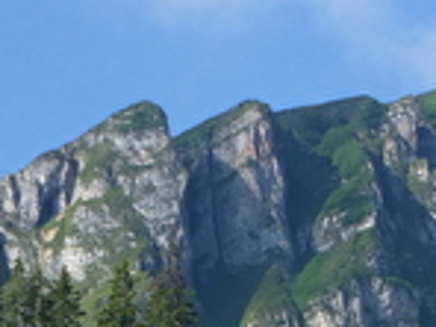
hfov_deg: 6.2
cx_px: 418
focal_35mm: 321
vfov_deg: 4.6
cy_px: 303
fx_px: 4043
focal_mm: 14.2
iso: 100
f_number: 5.1
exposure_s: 1/320
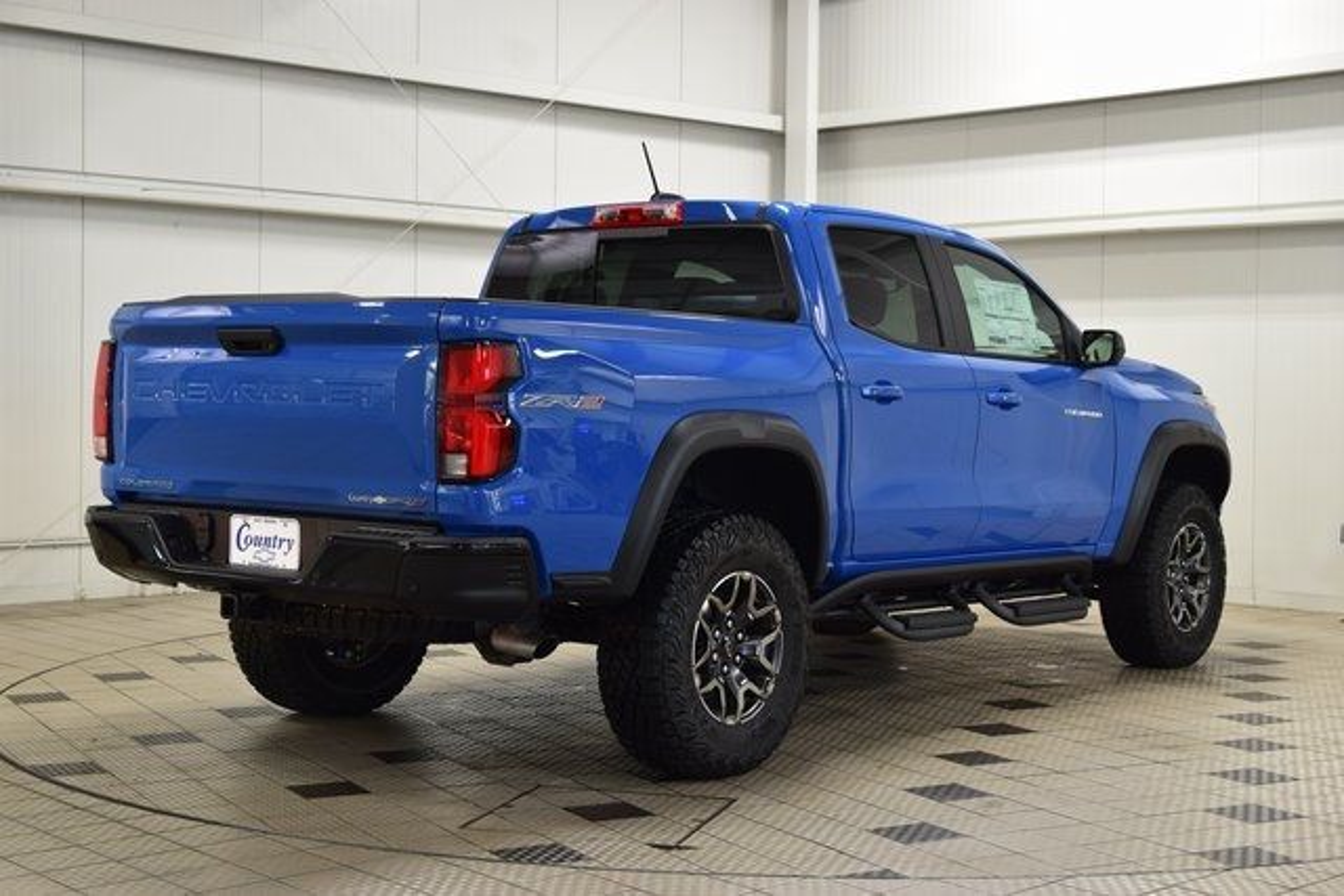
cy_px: 448
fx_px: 2016
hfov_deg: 36.9
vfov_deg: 25.1
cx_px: 672
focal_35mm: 54
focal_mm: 36
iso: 400
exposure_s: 1/15
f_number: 6.3
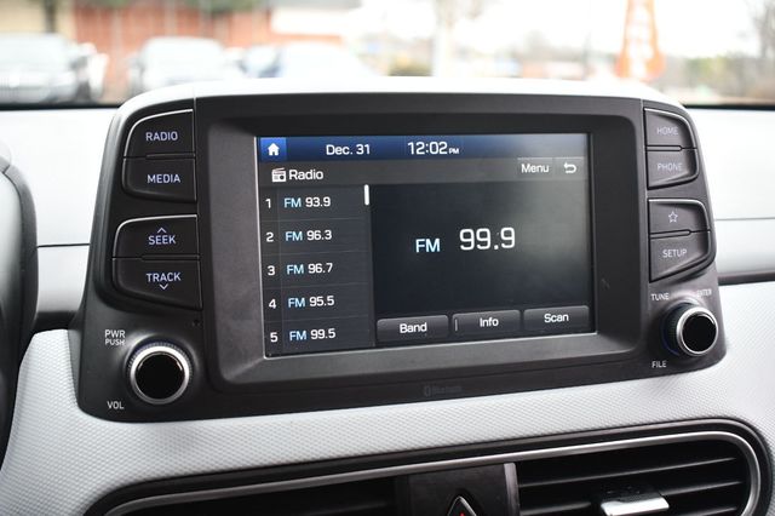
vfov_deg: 31.9
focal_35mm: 42
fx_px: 904
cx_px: 388
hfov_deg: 46.4
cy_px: 258
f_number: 4.2
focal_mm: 28
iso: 800
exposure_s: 1/160
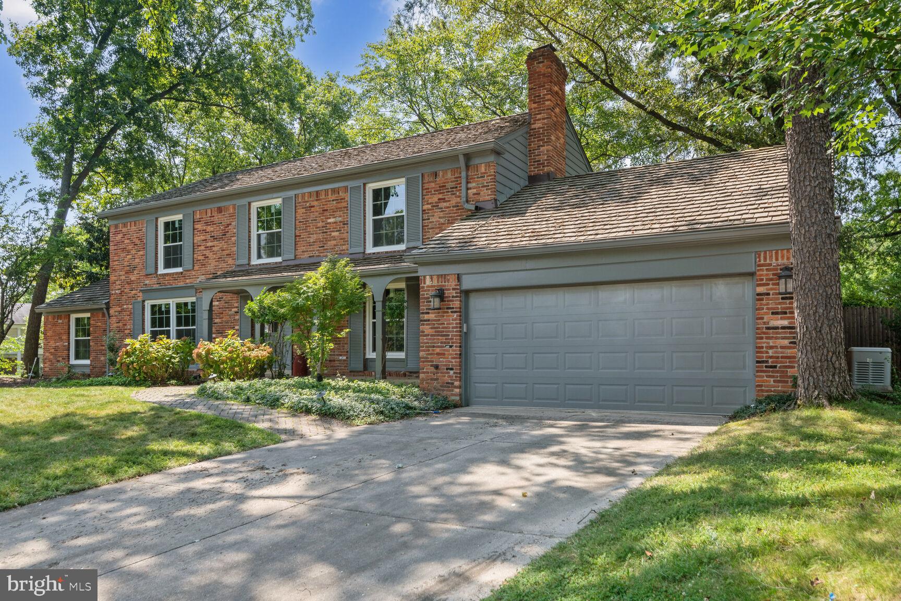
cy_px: 300
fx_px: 651
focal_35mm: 26
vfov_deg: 49.6
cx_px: 450
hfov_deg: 69.4
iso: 200
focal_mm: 26
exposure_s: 1/160
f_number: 8
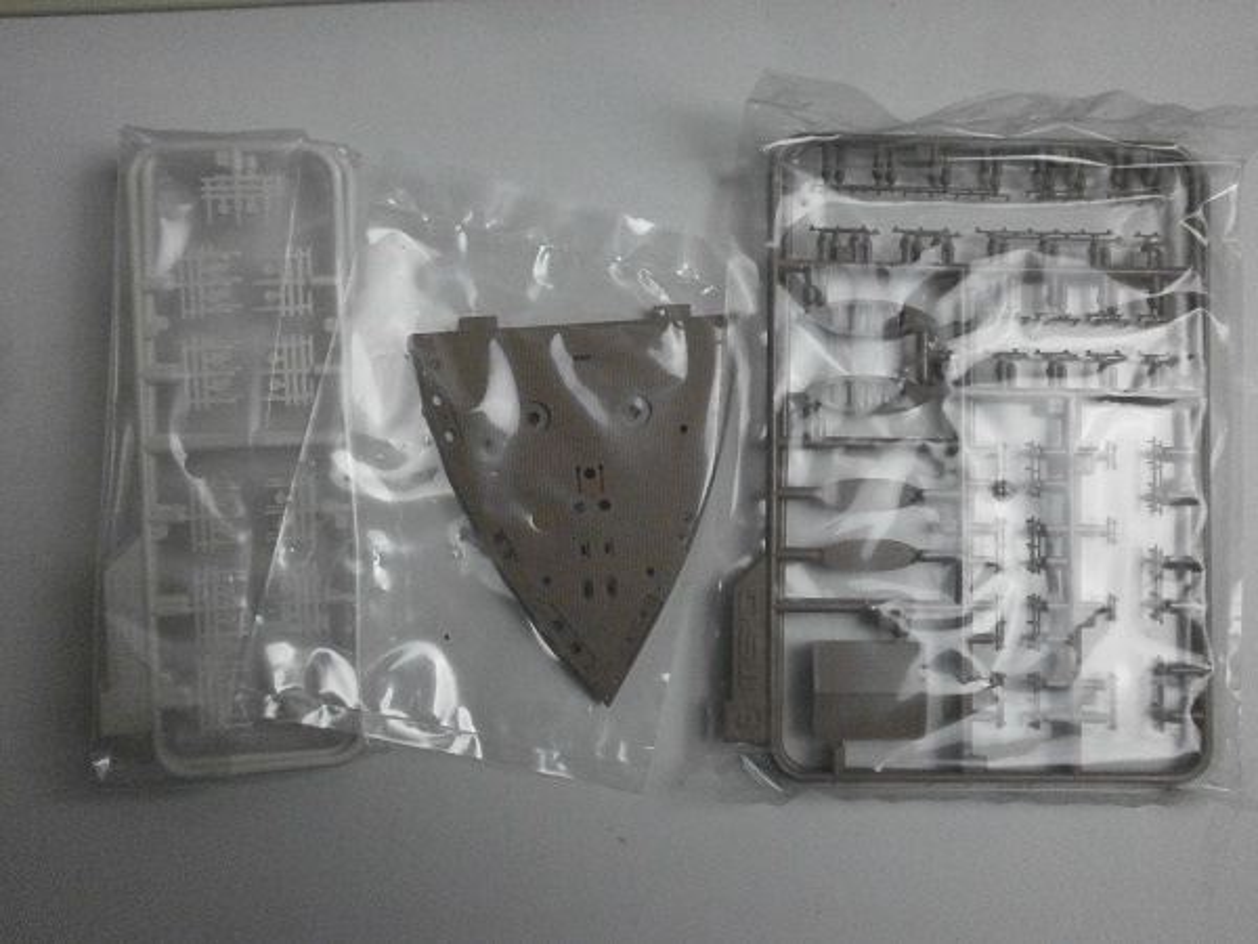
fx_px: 1163
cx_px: 629
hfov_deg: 56.8
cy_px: 472
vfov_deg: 44.2
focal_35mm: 32
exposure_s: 1/160
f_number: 3.1
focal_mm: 5.8
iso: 800
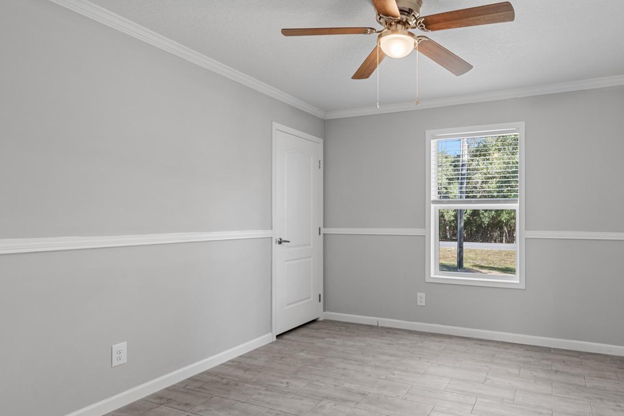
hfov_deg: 79.7
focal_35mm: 21
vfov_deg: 59.1
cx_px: 391
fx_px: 364
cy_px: 243
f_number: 10
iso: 250
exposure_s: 1/2.5
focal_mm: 16
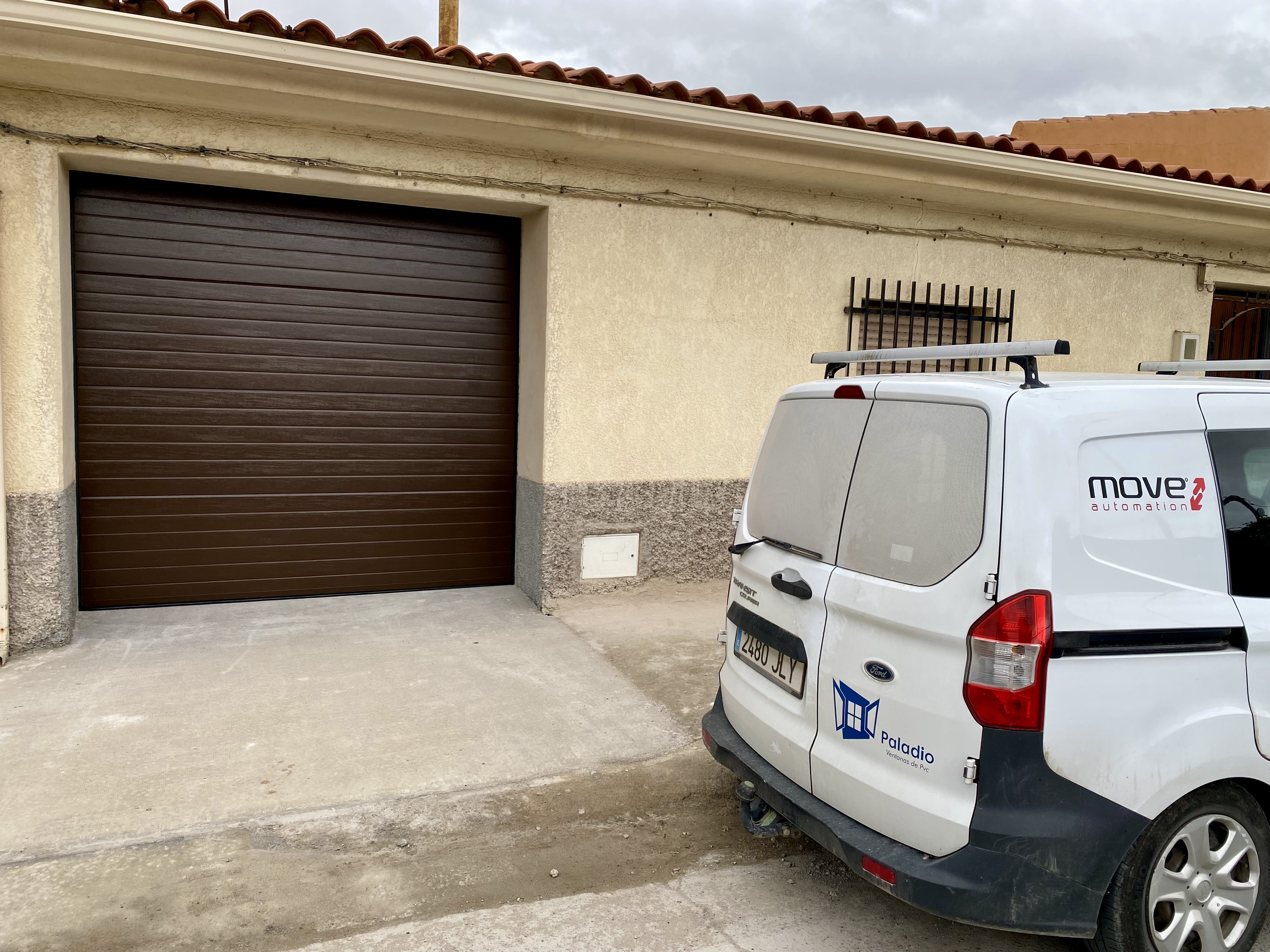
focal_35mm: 26
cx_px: 635
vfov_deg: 53.1
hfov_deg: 67.3
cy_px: 476
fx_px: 954
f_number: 1.8
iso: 32
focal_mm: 4.25
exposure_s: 1/698
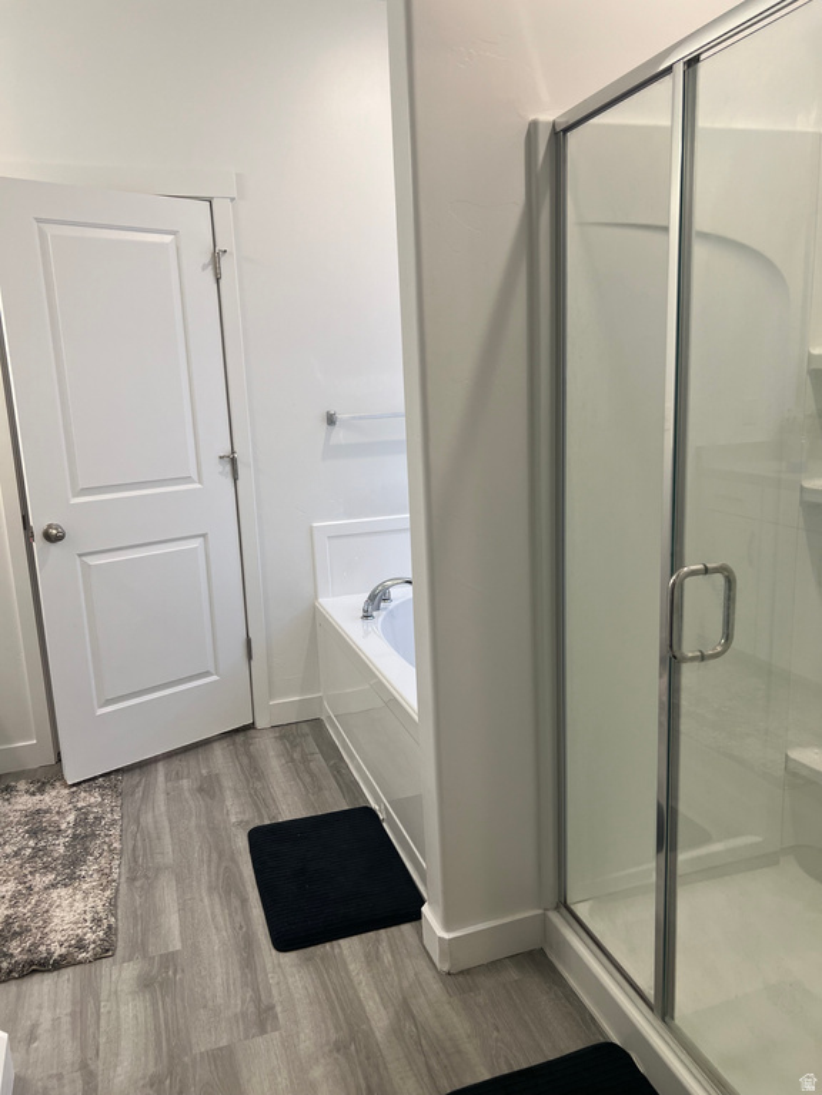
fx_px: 823
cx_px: 411
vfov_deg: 67.3
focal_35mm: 26
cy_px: 548
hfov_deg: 53.1
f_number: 1.5
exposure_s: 1/120
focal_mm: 5.7
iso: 80
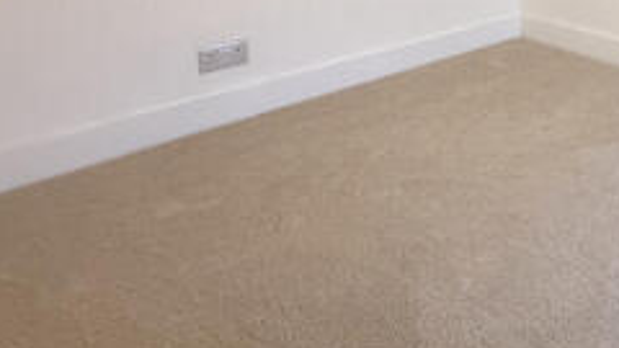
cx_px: 600
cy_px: -107
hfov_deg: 46.5
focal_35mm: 37
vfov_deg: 26.9
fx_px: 607
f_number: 2.2
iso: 320
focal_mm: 2.22
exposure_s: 1/99
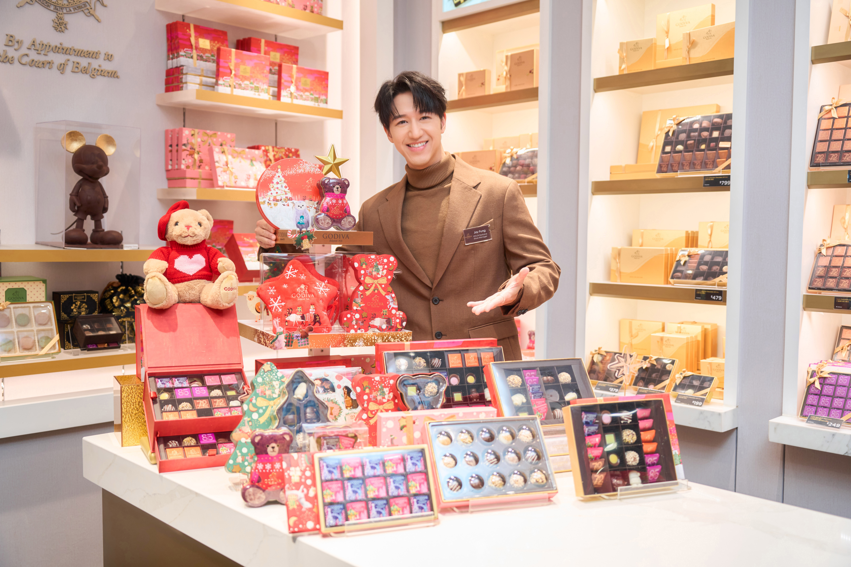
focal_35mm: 36
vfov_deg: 37.4
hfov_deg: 53.8
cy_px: 284
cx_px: 426
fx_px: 839
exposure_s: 1/200
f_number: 2.8
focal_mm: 35.5
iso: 500
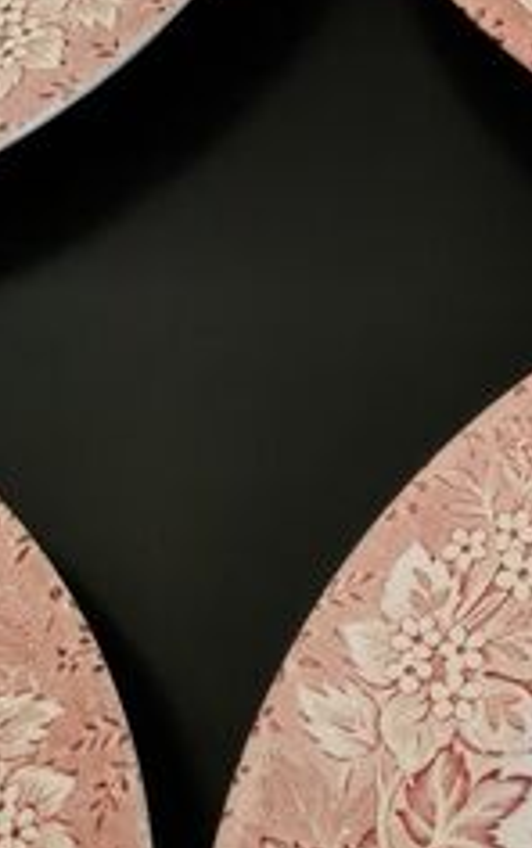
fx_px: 2152
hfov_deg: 12.9
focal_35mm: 93
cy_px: 525
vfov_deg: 22.3
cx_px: 942
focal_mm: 5.58
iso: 80
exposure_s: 1/100
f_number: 1.8
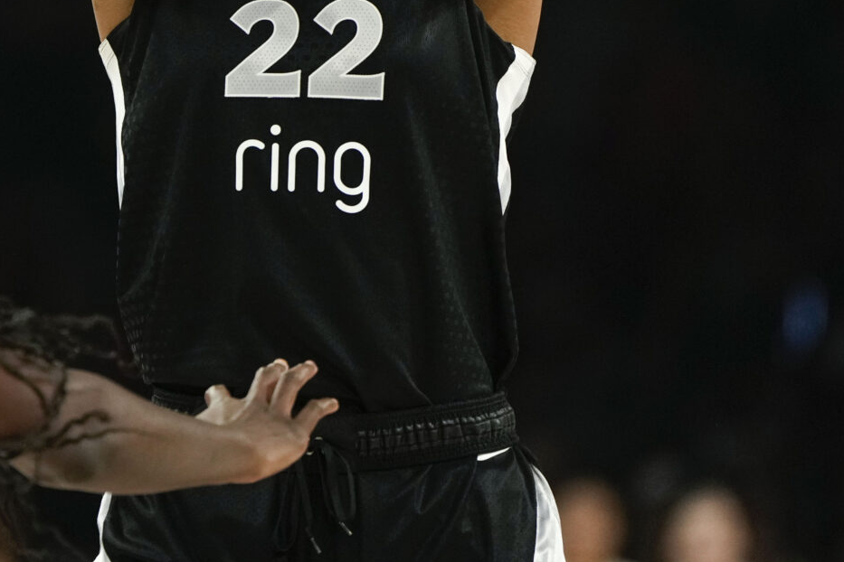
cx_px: 179
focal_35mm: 549
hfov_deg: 3.8
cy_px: 35
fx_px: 12870
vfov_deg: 2.5
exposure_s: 1/1600
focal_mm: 200
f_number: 2.8
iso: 2500
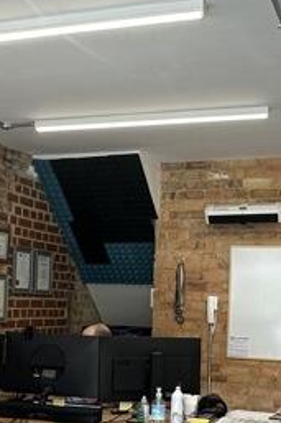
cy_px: 318
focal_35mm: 58
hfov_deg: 23.3
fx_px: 680
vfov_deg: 33.8
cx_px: 150
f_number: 2.2
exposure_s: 1/100
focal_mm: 2.22
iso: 80
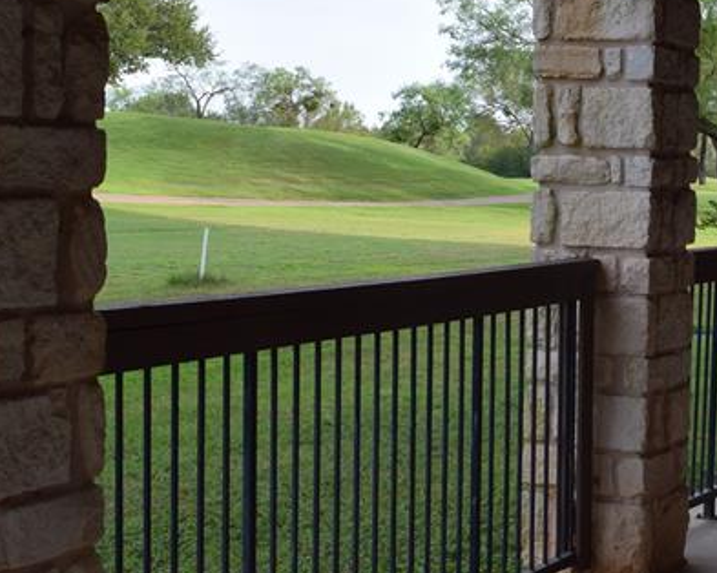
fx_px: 1866
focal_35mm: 88
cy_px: 274
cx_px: 693
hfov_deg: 21.1
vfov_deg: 17.4
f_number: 9
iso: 400
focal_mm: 24
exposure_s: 1/160
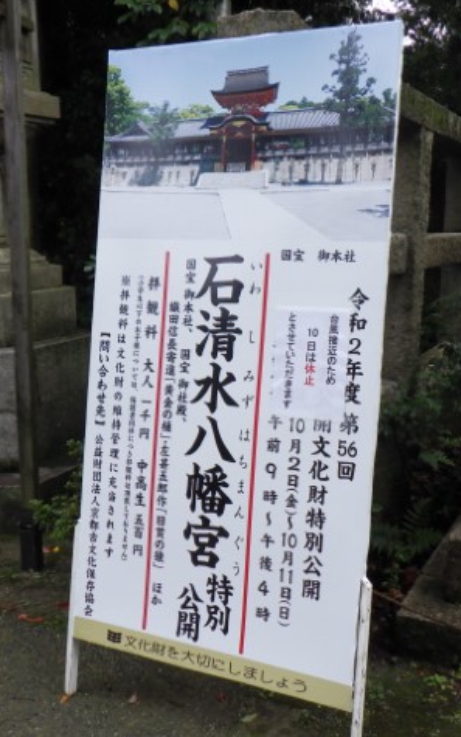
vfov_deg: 49.3
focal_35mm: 40
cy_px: 366
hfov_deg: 32.0
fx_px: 804
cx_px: 242
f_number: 4.2
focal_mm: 5
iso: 125
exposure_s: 1/125
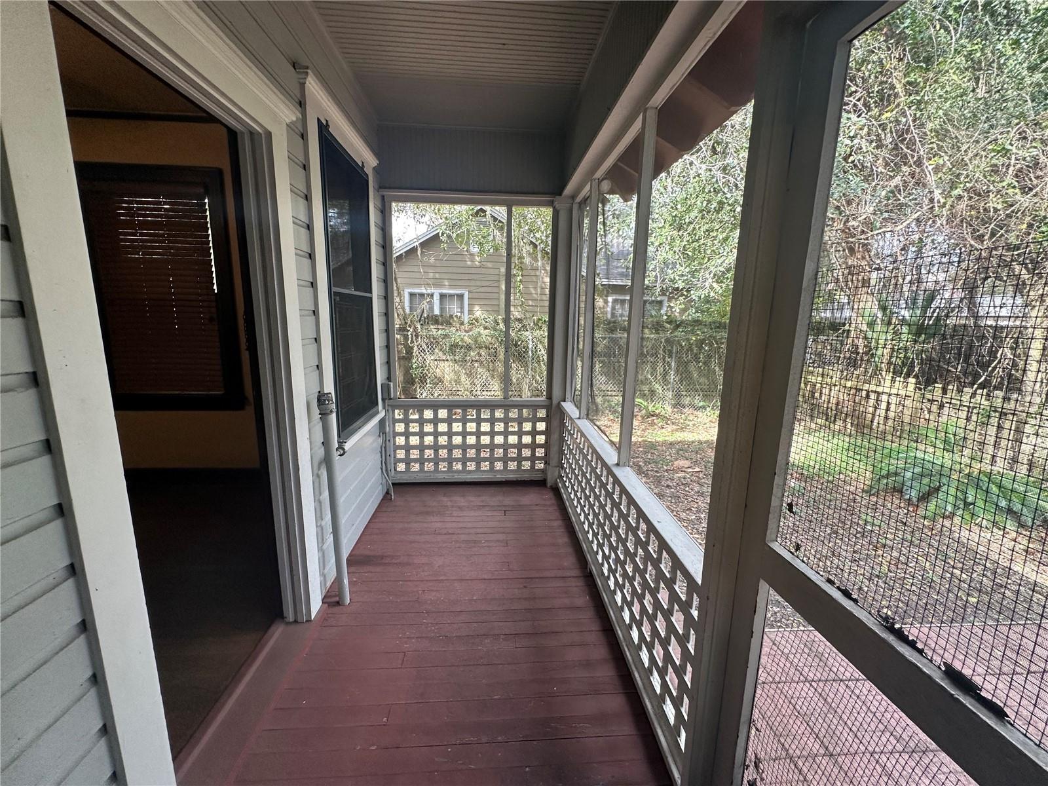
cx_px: 524
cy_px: 393
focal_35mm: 14
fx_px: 424
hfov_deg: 102.1
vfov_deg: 85.7
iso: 125
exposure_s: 1/99
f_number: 2.2
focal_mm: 2.22
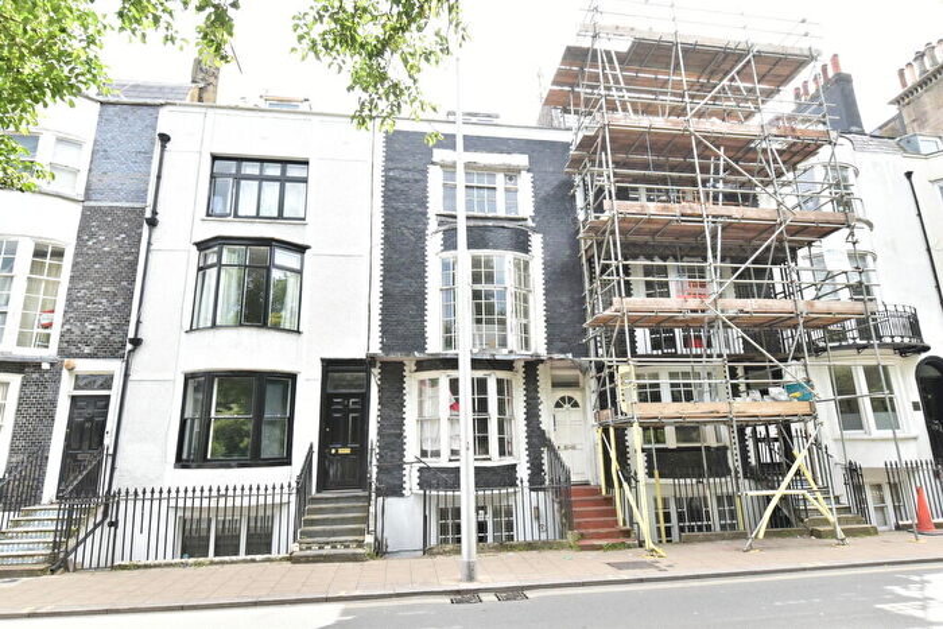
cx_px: 472
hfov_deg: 85.4
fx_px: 511
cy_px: 314
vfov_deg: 63.2
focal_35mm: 20
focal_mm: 13
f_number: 7.1
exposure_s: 1/200
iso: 500
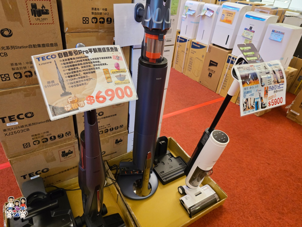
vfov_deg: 58.9
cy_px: 114
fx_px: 201
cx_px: 151
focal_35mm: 23
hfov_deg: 73.9
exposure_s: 1/120
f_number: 1.7
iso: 800
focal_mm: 6.3
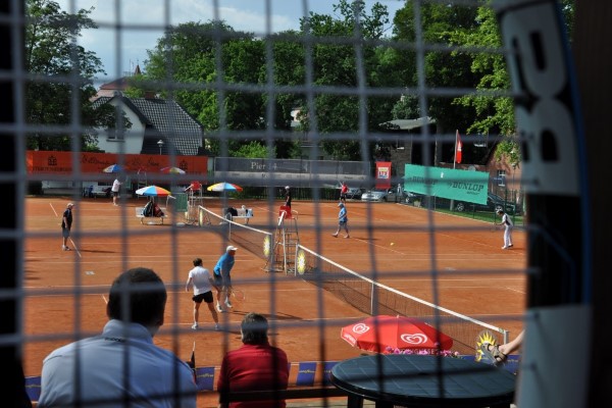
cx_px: 306
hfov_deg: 38.9
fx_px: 867
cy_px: 204
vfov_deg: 26.5
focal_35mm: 51
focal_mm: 34
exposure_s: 1/400
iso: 200
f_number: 10
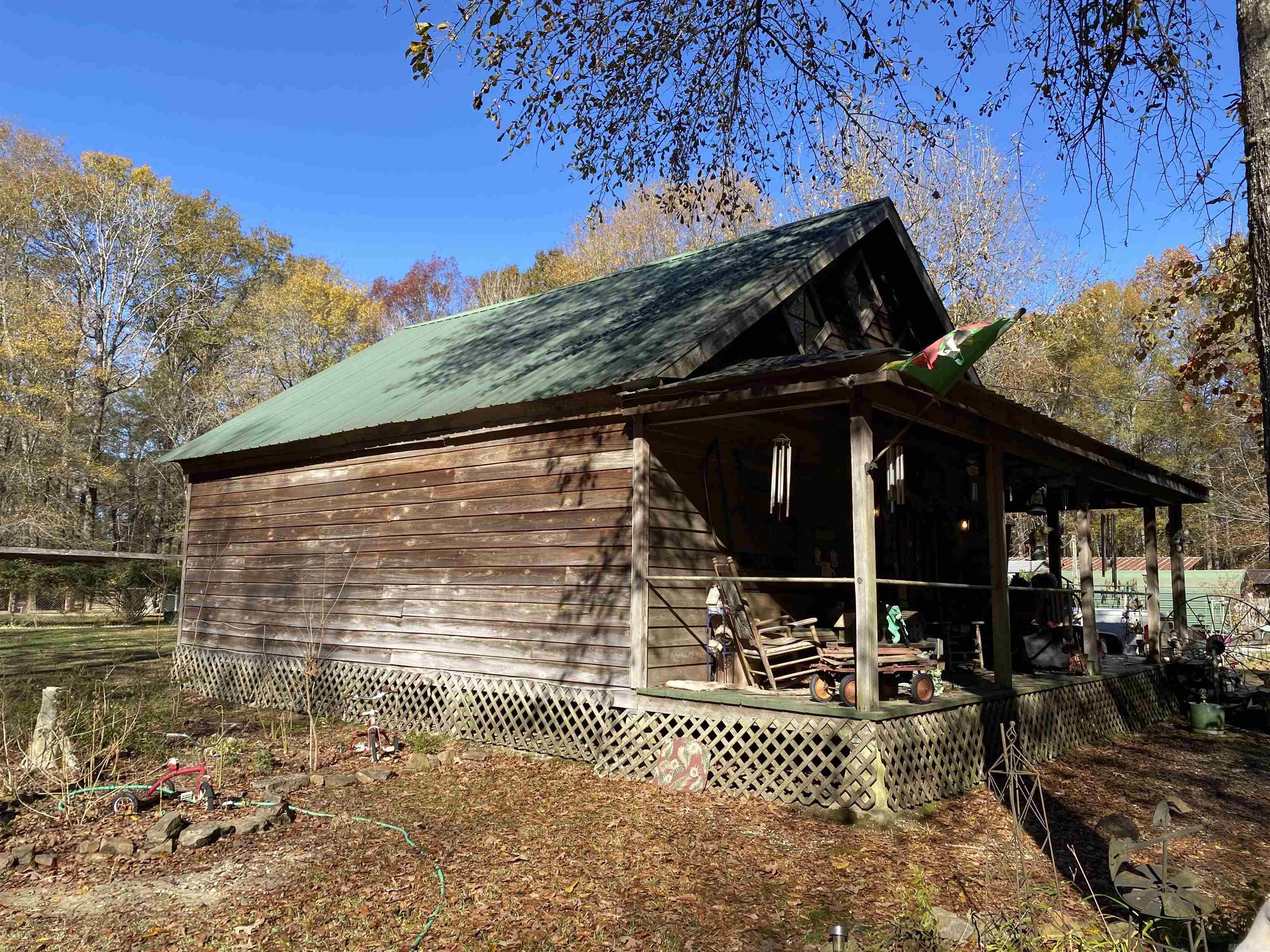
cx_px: 635
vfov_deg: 53.1
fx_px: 954
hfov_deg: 67.3
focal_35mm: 26
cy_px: 476
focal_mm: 4.25
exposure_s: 1/1395
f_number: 1.8
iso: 32
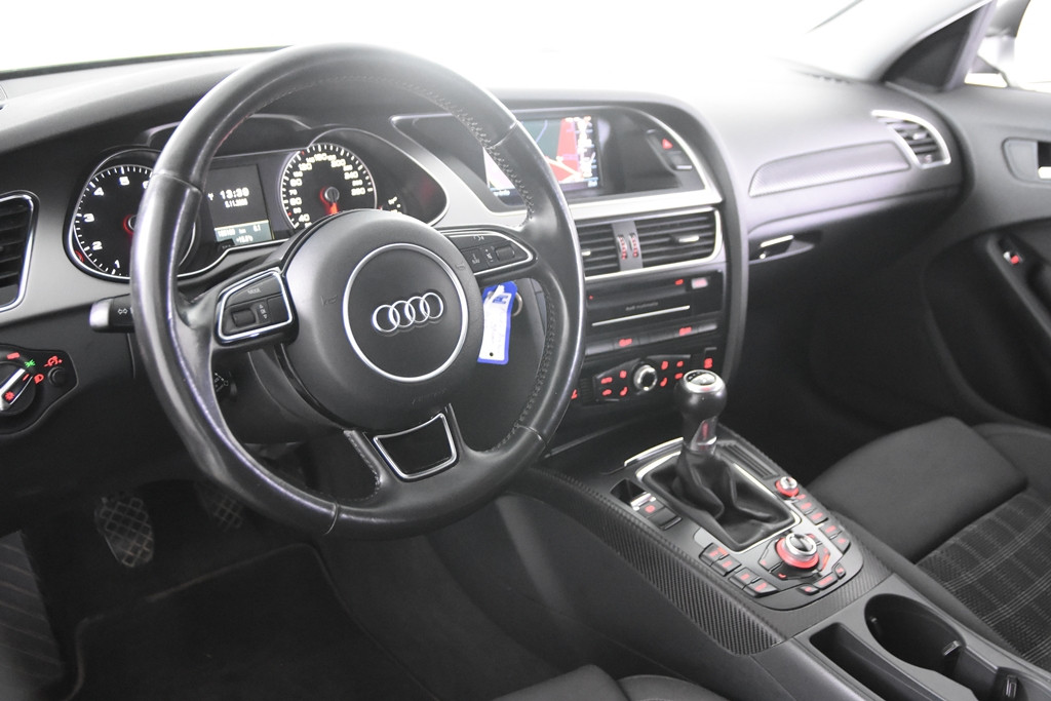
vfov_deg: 36.9
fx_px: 1051
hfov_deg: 53.1
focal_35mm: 36
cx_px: 526
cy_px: 350
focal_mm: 24
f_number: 3
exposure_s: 1/40
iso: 6400
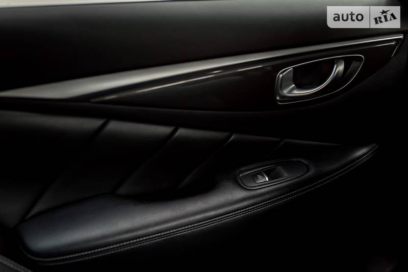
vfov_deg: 37.8
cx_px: 204
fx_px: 397
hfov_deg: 54.4
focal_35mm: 35
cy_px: 136
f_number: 2.8
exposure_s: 1/400
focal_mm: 35
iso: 1000
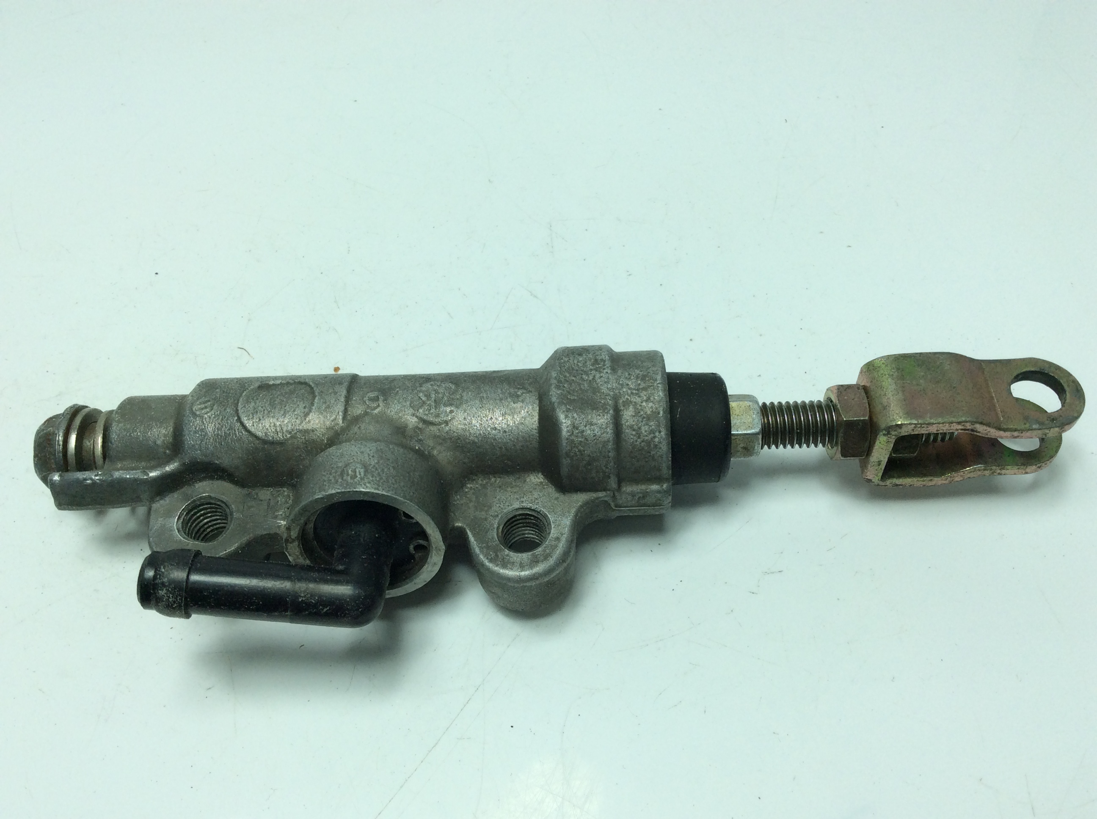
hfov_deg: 56.9
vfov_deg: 44.1
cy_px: 410
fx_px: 1013
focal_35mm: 32
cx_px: 548
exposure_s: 1/515
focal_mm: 3.3
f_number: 2.4
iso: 32
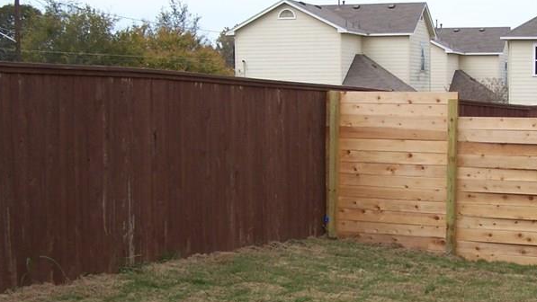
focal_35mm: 71
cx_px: 363
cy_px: 214
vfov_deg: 16.9
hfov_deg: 29.5
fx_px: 1011
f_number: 2.8
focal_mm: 6.3
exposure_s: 1/500
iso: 80
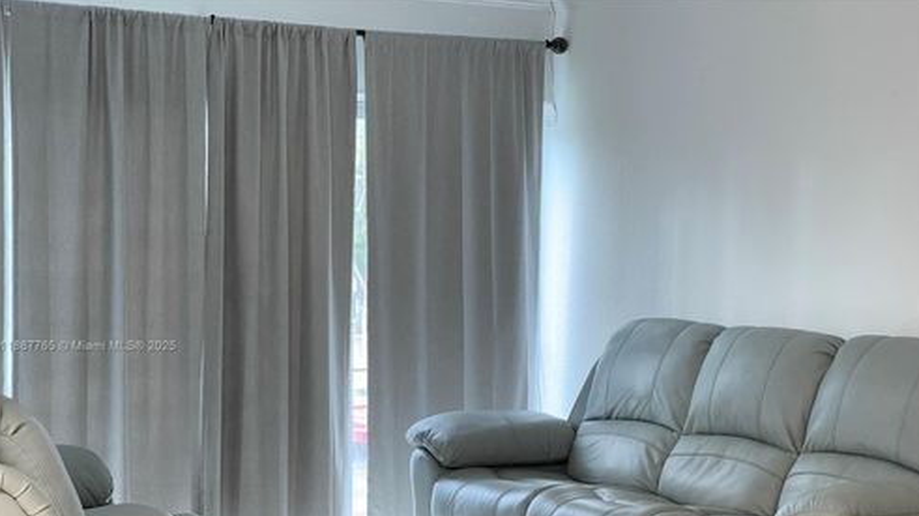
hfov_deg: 29.8
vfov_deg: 16.9
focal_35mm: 71
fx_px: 1730
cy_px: 347
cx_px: 457
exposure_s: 1/60
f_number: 2.2
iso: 320
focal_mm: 7.5
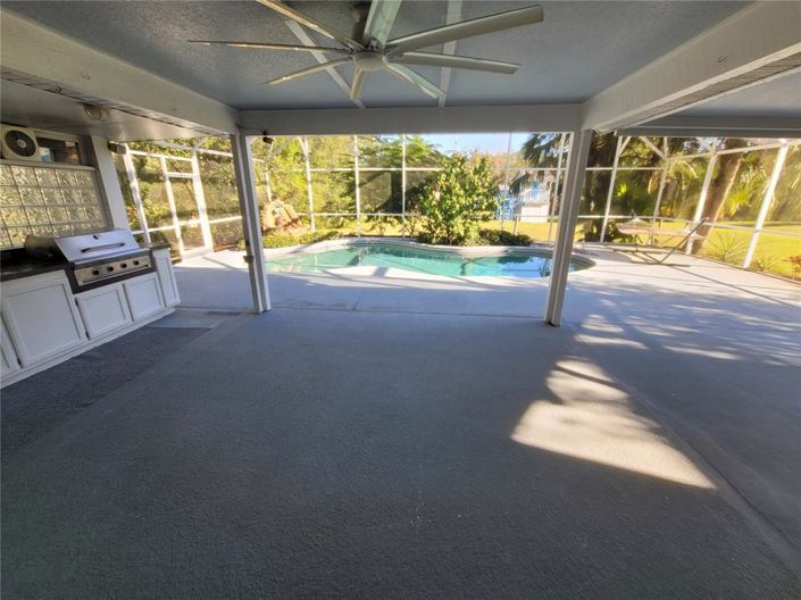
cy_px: 300
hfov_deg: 106.2
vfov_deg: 89.9
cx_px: 400
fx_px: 301
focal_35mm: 13
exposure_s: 1/184
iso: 64
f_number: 2.2
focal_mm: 2.2
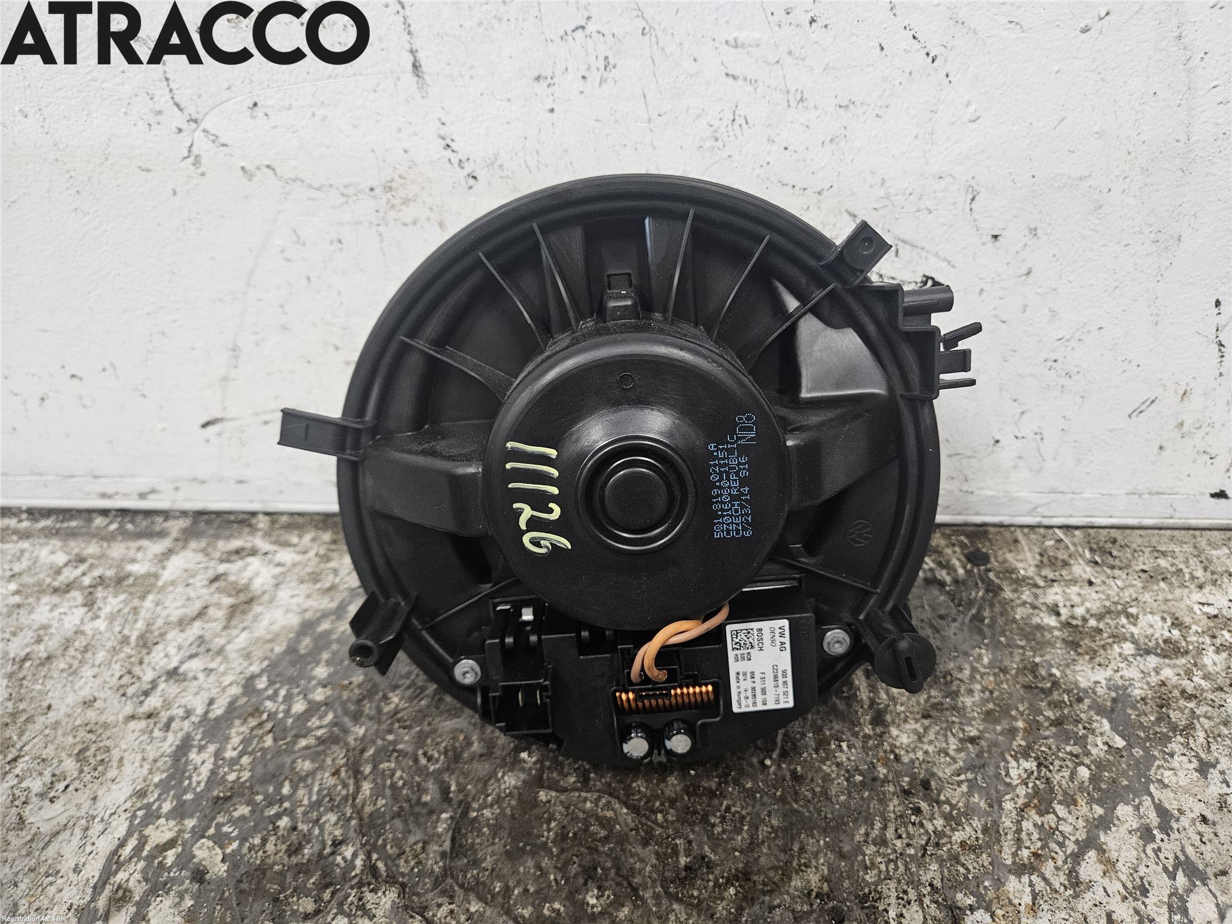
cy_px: 462
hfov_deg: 73.9
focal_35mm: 23
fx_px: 819
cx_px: 616
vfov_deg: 58.9
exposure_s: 1/100
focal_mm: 5.4
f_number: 1.8
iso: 400
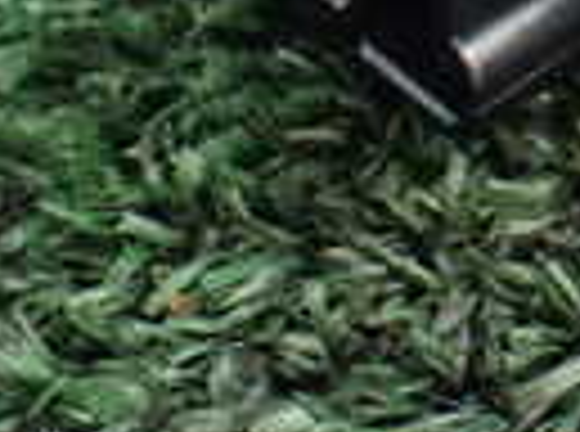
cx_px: 944
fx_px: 2339
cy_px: -396
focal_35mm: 140
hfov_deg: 13.1
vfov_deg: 9.9
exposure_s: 1/30
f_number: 2.3
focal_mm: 5.4
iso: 1250
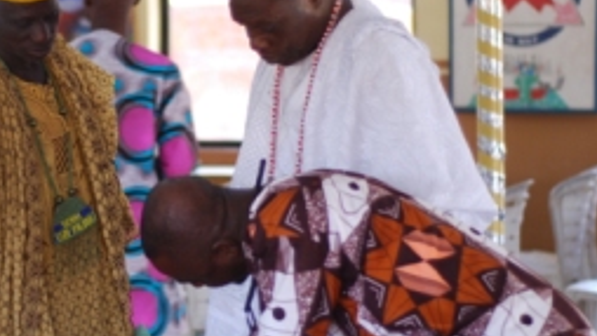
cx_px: 125
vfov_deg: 8.7
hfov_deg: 15.4
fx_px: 2201
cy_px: 132
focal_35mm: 139
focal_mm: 50
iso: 200
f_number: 1.8
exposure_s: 1/80
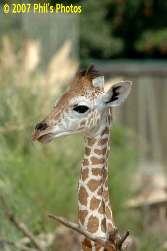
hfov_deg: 3.1
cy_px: 126
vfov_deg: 4.6
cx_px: 84
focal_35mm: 450
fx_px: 3135
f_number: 8
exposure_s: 1/500
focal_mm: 300
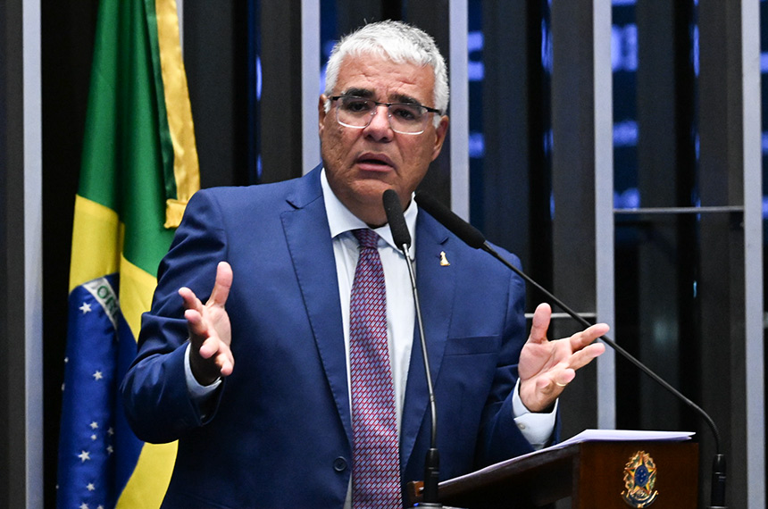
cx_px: 384
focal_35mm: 247
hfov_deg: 8.4
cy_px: 254
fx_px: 5260
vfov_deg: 5.5
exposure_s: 1/200
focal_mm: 165
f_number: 4
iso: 5000
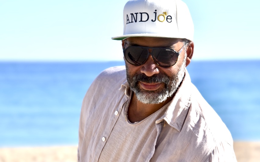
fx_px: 1304
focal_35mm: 184
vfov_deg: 7.1
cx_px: 130
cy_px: 187
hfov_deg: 11.4
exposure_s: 1/1000
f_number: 8
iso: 280
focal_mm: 80
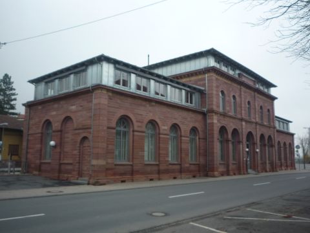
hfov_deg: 56.8
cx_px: 155
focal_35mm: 32
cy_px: 116
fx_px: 287
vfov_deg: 44.2
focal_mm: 5.2
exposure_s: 1/100
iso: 100
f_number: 3.3
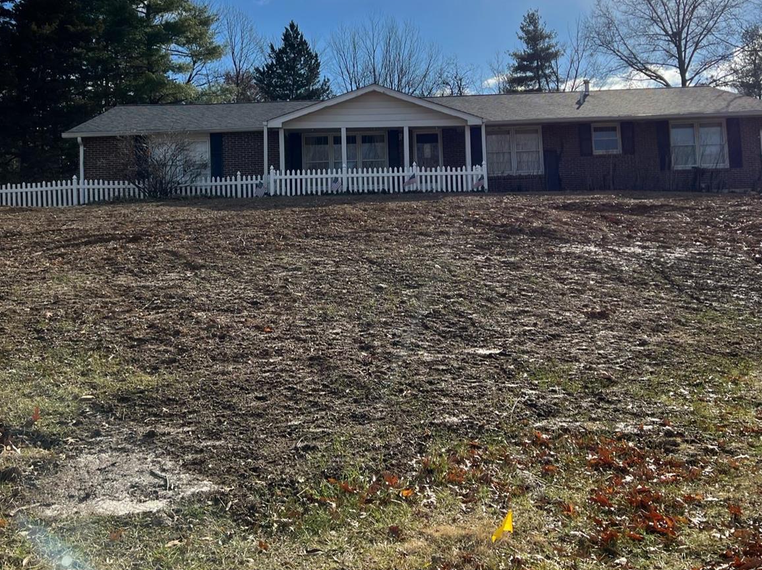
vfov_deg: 39.1
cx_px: 359
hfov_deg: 51.3
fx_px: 792
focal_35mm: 36
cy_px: 184
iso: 50
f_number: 1.5
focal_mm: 5.7
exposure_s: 1/6211
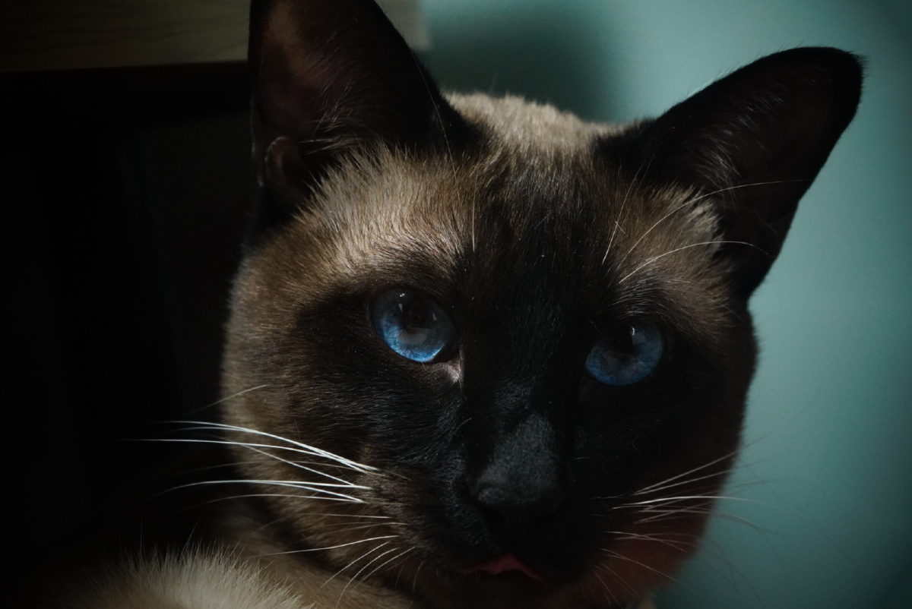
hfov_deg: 28.6
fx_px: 1787
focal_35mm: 70
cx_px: 456
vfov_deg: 19.4
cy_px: 304
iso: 3200
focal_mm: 47
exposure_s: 1/200
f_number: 7.1
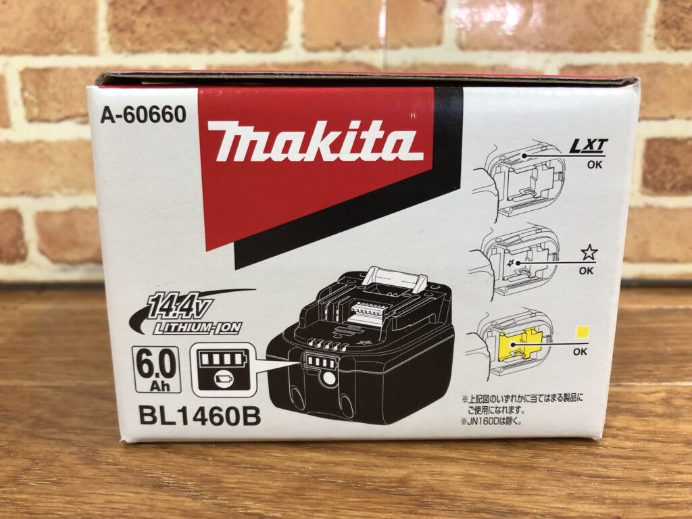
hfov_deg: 63.4
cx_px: 346
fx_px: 560
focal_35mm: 28
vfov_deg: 49.7
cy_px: 260
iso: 40
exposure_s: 1/25
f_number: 1.8
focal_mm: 3.99
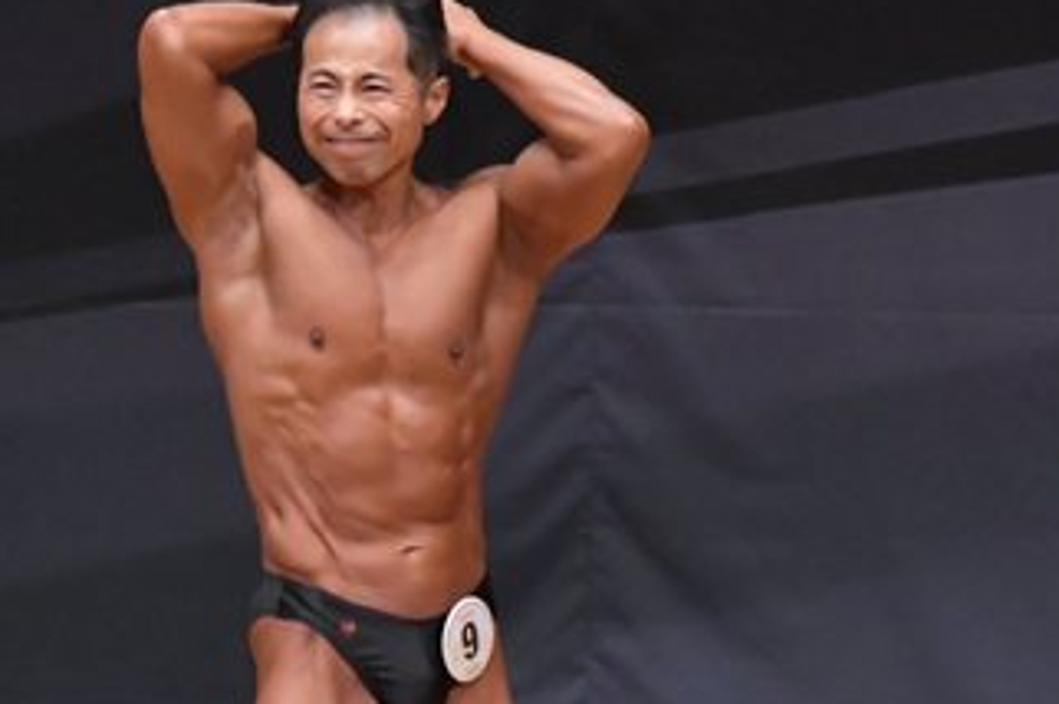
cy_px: 671
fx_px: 20188
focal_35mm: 687
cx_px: 321
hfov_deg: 3.0
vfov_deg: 2.0
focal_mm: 190
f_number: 5.6
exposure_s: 1/400
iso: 6400
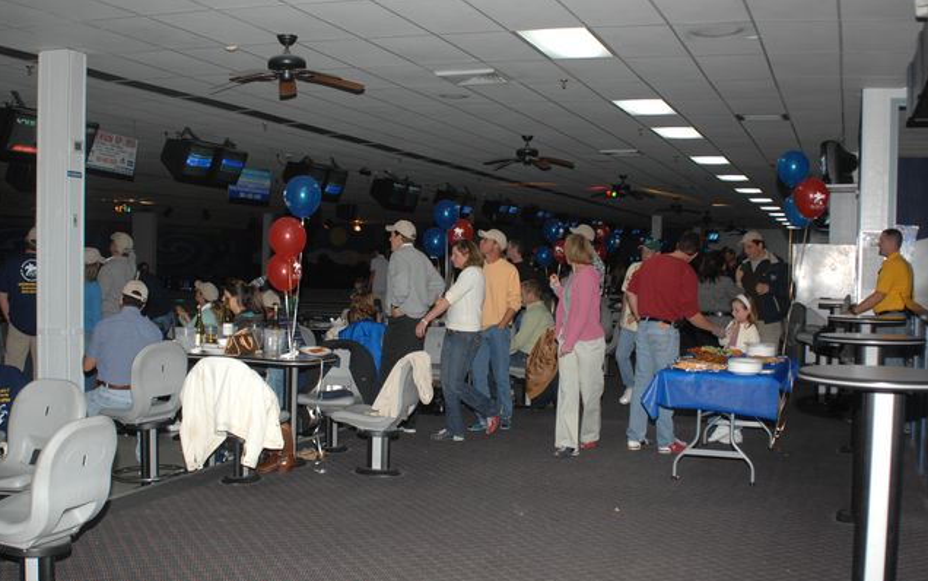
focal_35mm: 43
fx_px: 1088
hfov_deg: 46.2
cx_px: 463
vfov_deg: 29.9
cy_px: 306
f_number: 3.5
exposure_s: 1/125
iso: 400
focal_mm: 28
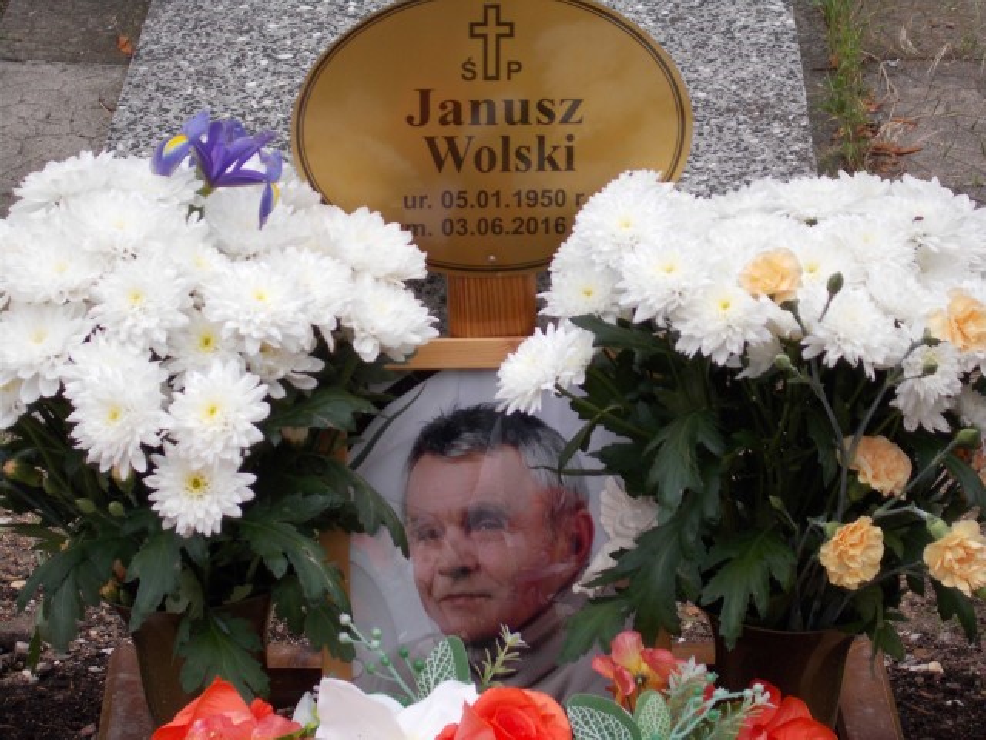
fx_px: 3219
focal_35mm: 113
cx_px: 493
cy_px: 370
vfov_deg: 13.1
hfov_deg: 17.4
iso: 80
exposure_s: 1/200
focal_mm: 20.1
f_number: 6
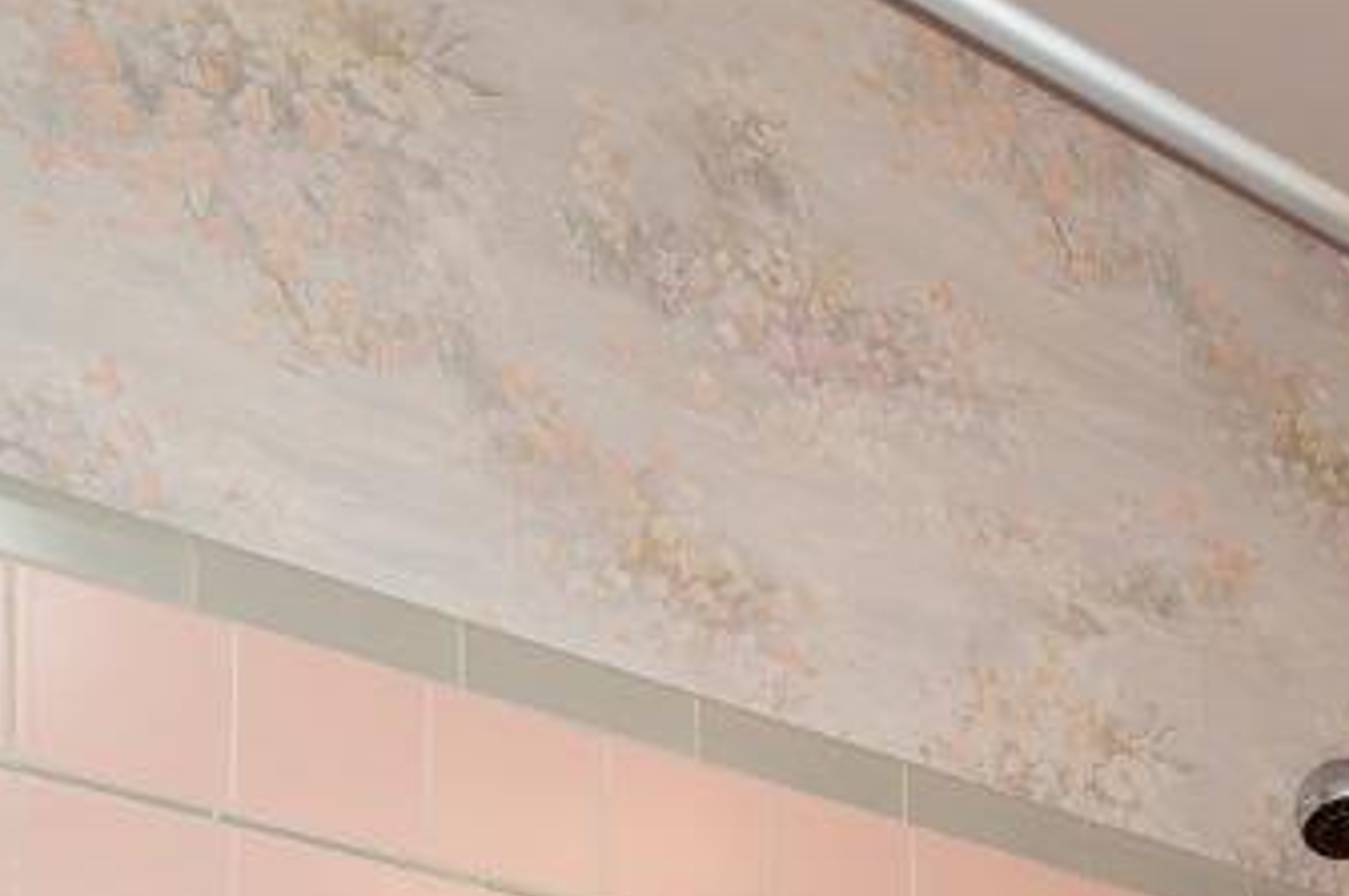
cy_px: 1710
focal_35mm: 76
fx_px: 2844
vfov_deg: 15.0
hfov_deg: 22.4
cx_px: 1971
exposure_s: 1/20
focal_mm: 17
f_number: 9
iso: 200
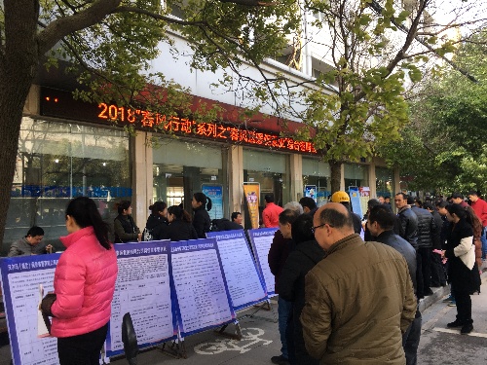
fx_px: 408
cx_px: 244
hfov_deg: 61.7
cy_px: 182
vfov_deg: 48.2
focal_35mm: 29
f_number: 2.2
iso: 25
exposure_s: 1/100
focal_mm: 4.15
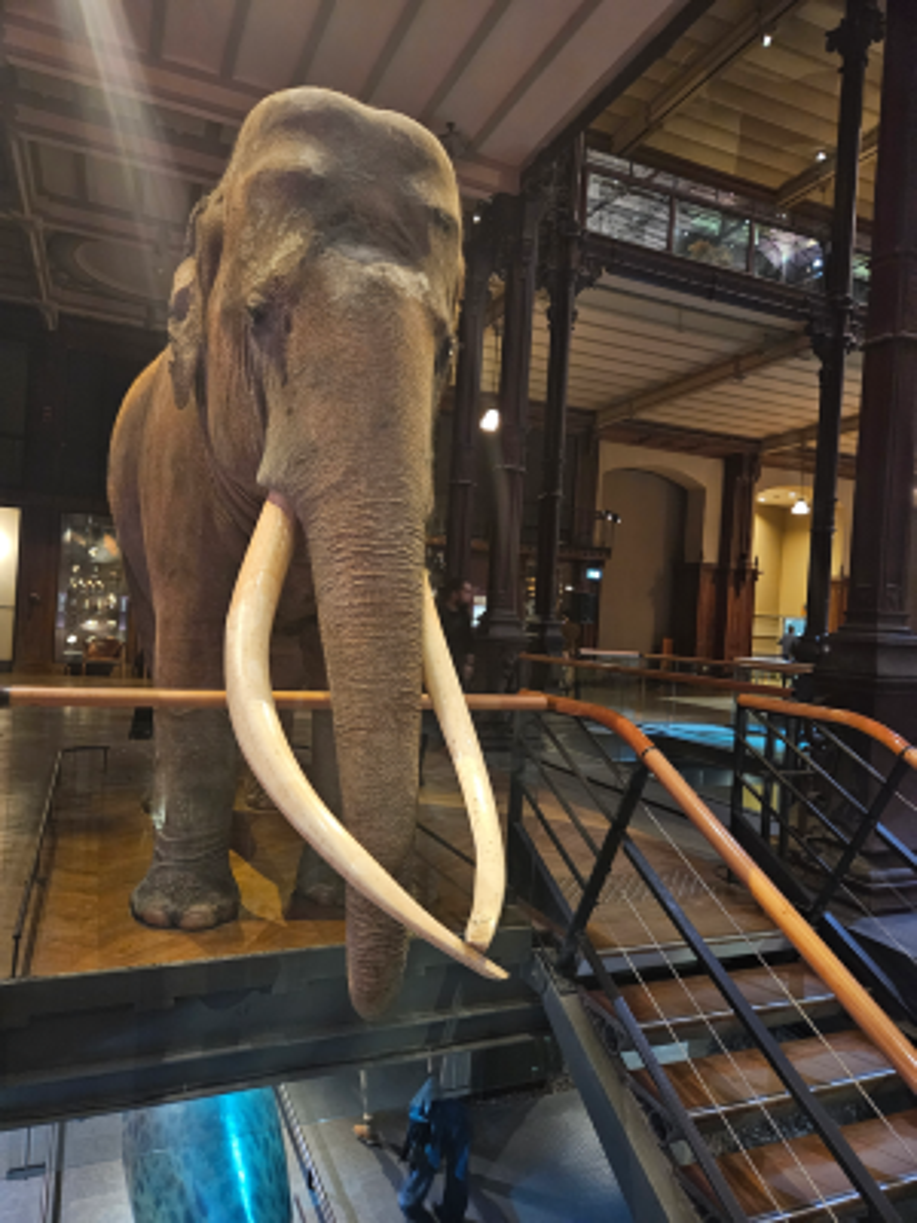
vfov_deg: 73.9
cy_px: 612
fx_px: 812
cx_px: 458
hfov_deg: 58.9
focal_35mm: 23
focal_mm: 5.4
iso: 800
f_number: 1.8
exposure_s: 1/25
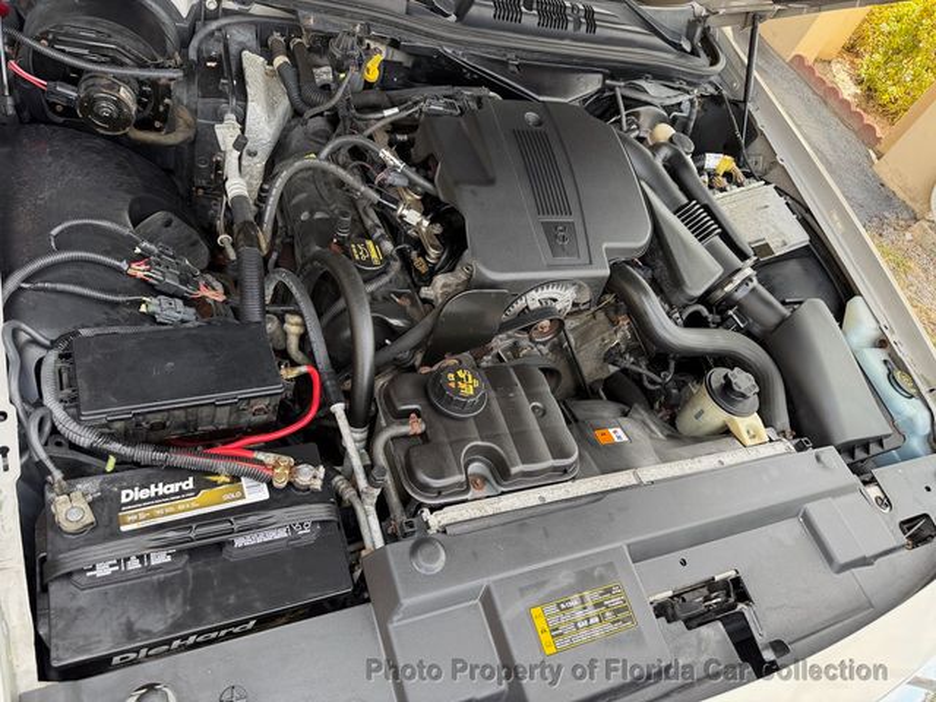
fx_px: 649
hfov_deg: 71.6
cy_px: 351
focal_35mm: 24
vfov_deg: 56.8
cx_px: 468
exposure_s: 1/171
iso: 64
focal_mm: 6.76
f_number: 1.78
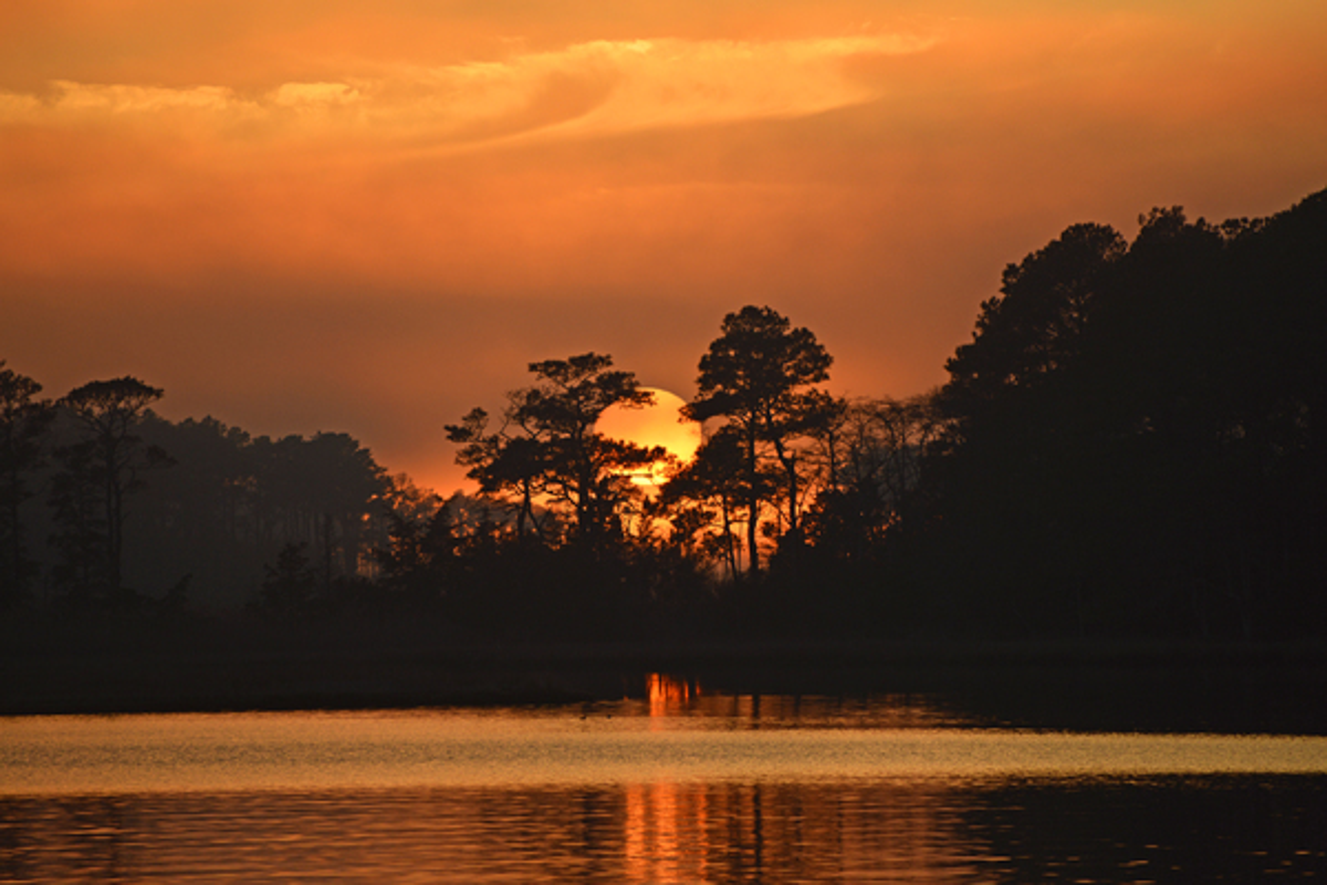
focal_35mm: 300
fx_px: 11057
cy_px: 442
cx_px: 664
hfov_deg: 6.9
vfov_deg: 4.6
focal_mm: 200
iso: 200
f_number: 5.6
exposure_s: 1/500
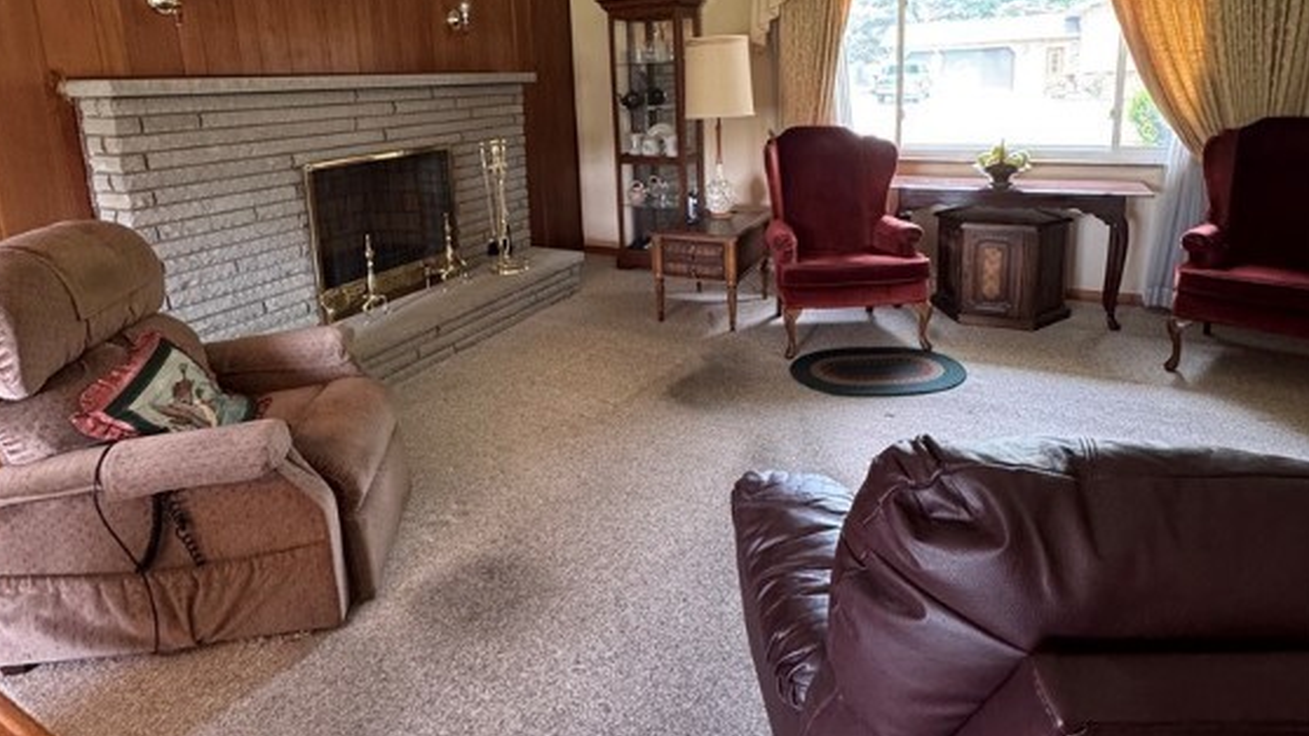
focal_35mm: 21
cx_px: 647
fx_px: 729
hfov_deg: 83.8
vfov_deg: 51.9
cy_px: 211
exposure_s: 1/60
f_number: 2.2
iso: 500
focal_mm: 2.22
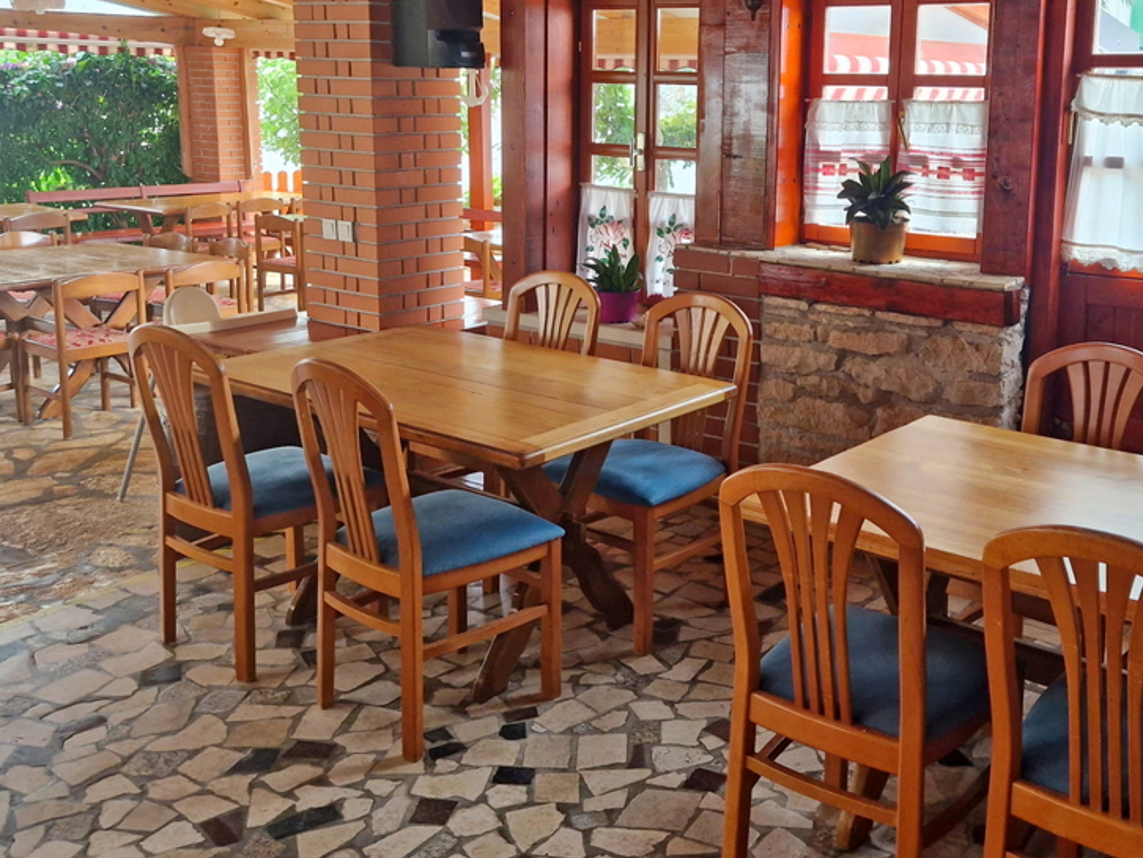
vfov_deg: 37.3
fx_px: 1255
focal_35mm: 38
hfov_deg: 48.2
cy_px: 274
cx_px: 751
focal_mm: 5.4
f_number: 1.8
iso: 320
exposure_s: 1/100
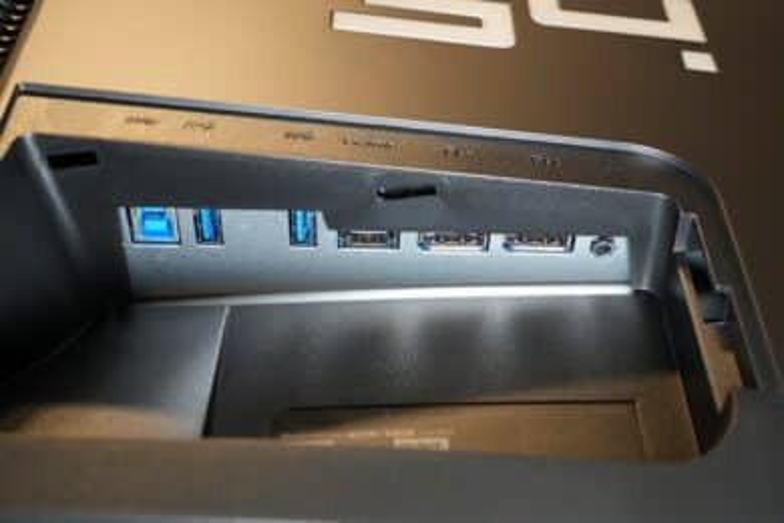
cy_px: 262
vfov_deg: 28.1
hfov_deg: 41.1
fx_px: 1045
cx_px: 392
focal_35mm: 48
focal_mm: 48
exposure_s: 1/50
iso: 6400
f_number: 10
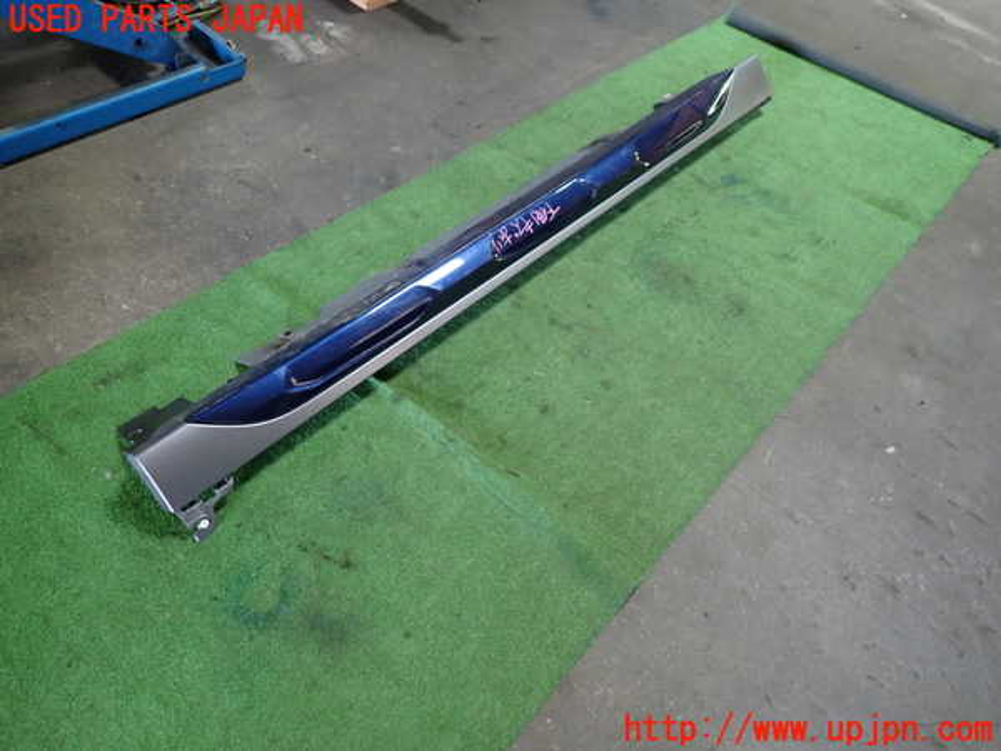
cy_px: 376
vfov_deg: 54.9
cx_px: 500
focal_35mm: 25
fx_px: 723
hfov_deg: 69.4
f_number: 2
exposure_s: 1/30
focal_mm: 4.5
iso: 250
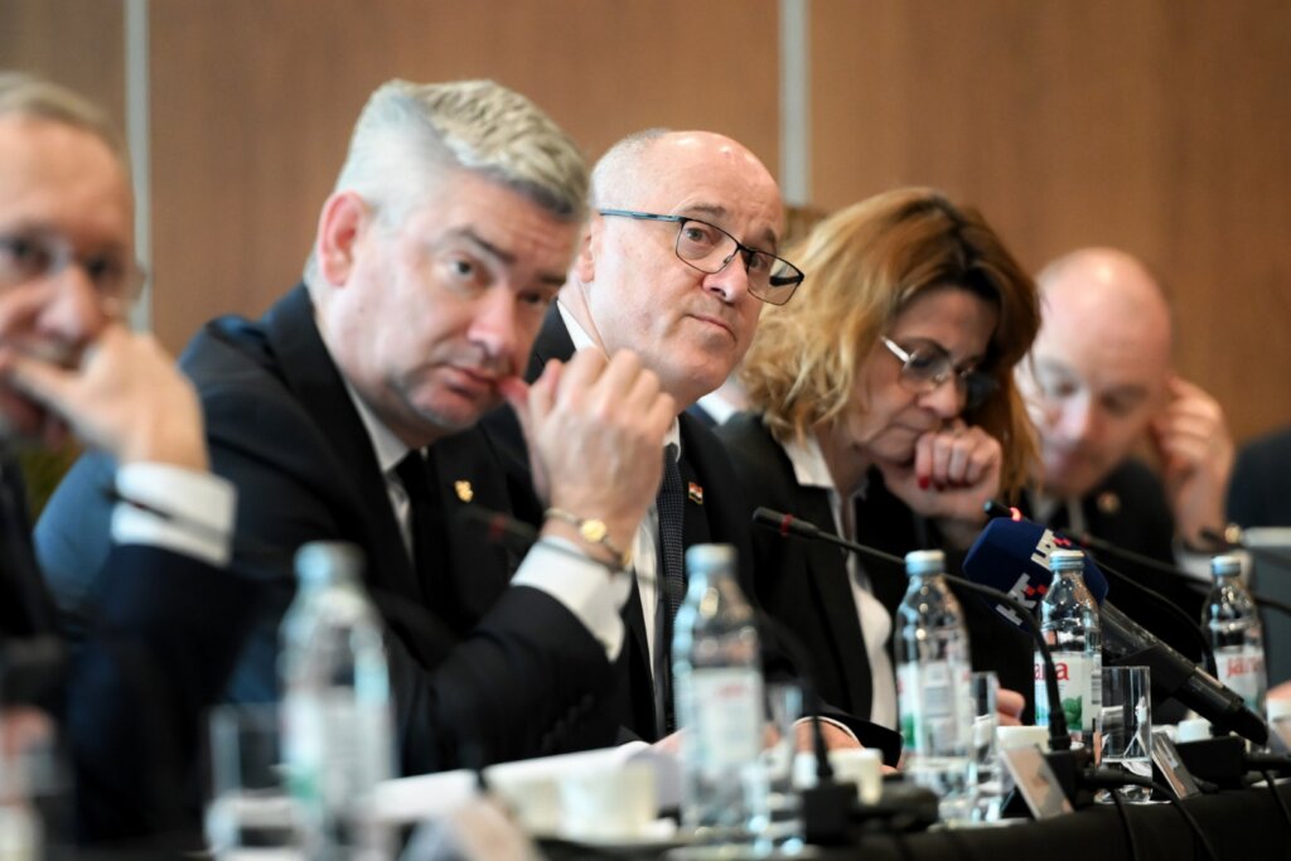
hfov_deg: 6.9
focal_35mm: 300
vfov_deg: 4.6
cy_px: 430
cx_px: 646
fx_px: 10759
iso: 4000
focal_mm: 200
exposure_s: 1/160
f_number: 2.8
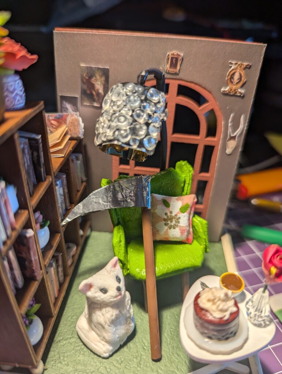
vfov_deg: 71.5
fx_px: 260
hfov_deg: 56.9
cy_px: 187
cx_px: 141
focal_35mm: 24
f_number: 1.85
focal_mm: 6.81
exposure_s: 1/236
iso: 47
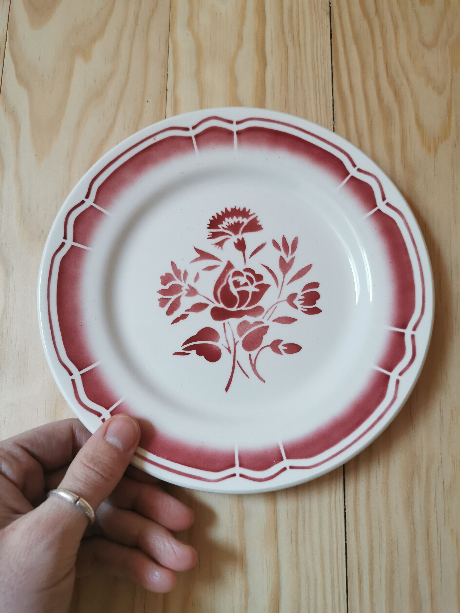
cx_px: 230
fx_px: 478
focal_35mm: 27
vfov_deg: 65.3
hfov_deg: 51.4
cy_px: 306
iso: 250
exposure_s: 1/50
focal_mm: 5.58
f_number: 1.8
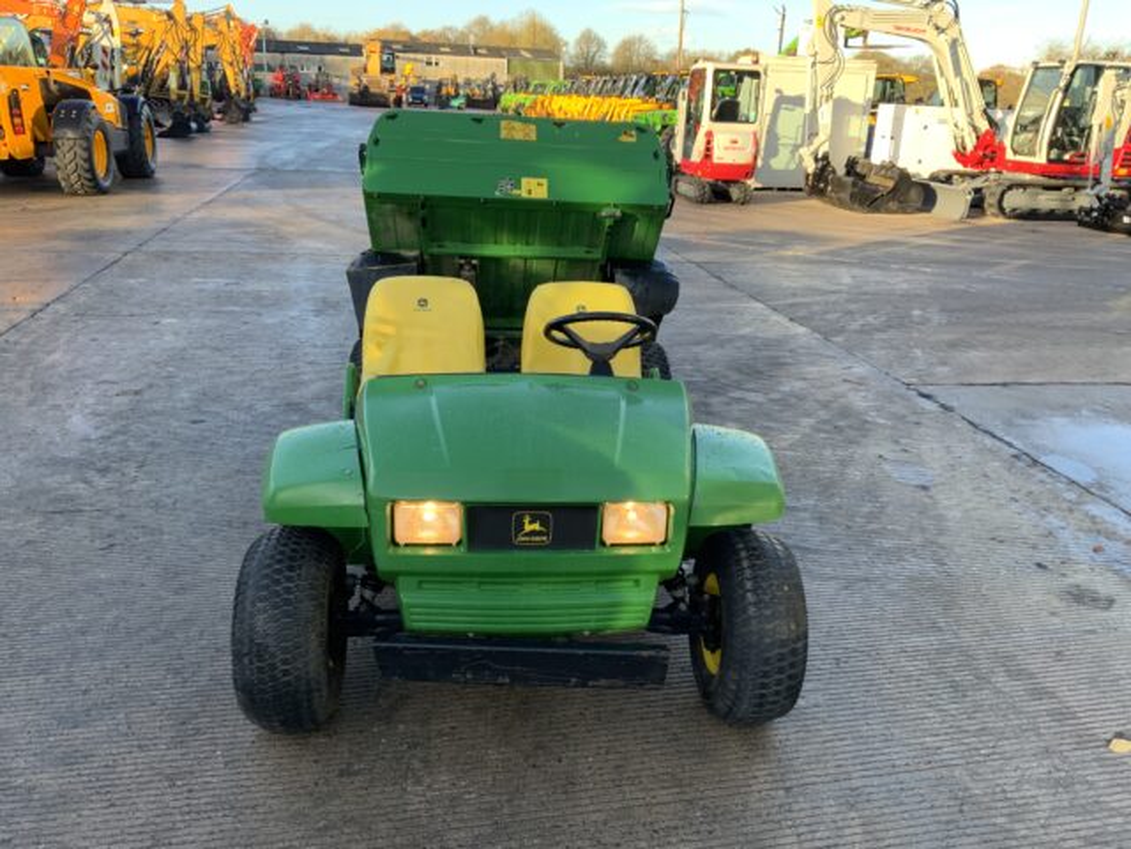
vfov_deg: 48.2
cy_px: 424
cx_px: 566
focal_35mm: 29
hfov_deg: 61.7
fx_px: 948
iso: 16
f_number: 1.8
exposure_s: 1/143
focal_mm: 3
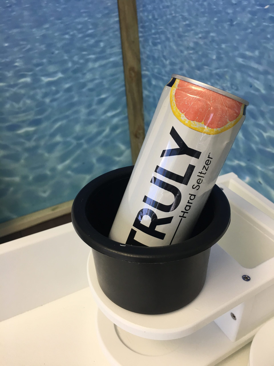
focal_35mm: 29
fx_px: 306
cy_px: 183
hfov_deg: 48.2
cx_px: 137
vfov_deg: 61.7
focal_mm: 4.15
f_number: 2.2
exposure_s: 1/40
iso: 25
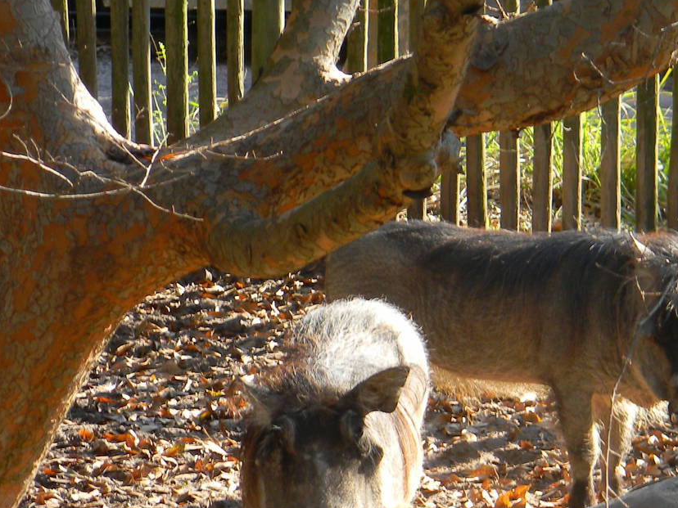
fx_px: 3976
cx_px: 522
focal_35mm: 203
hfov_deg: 9.7
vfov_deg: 7.3
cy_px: 444
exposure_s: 1/79
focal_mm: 19
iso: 80
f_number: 4.7
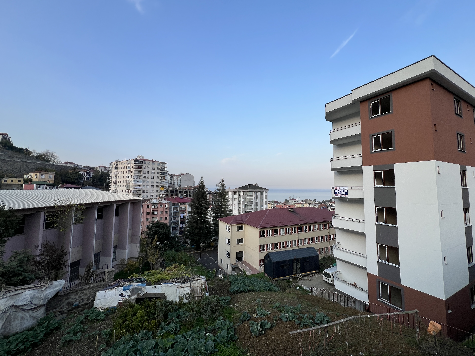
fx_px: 192
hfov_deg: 102.0
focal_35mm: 14
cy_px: 171
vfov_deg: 85.6
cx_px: 250
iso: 32
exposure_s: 1/758
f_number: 1.8
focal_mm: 1.57
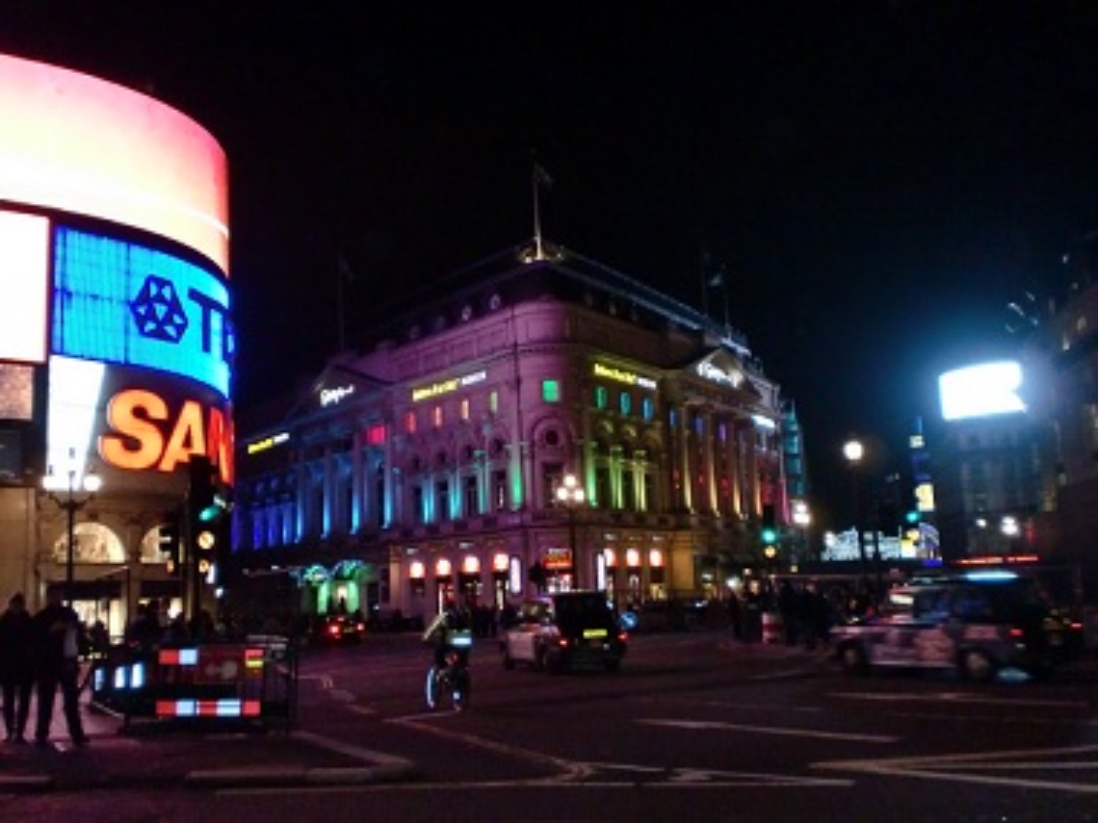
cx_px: 549
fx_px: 1110
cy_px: 412
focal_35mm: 35
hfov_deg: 52.6
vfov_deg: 40.7
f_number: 3.1
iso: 400
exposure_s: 1/60
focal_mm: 6.3
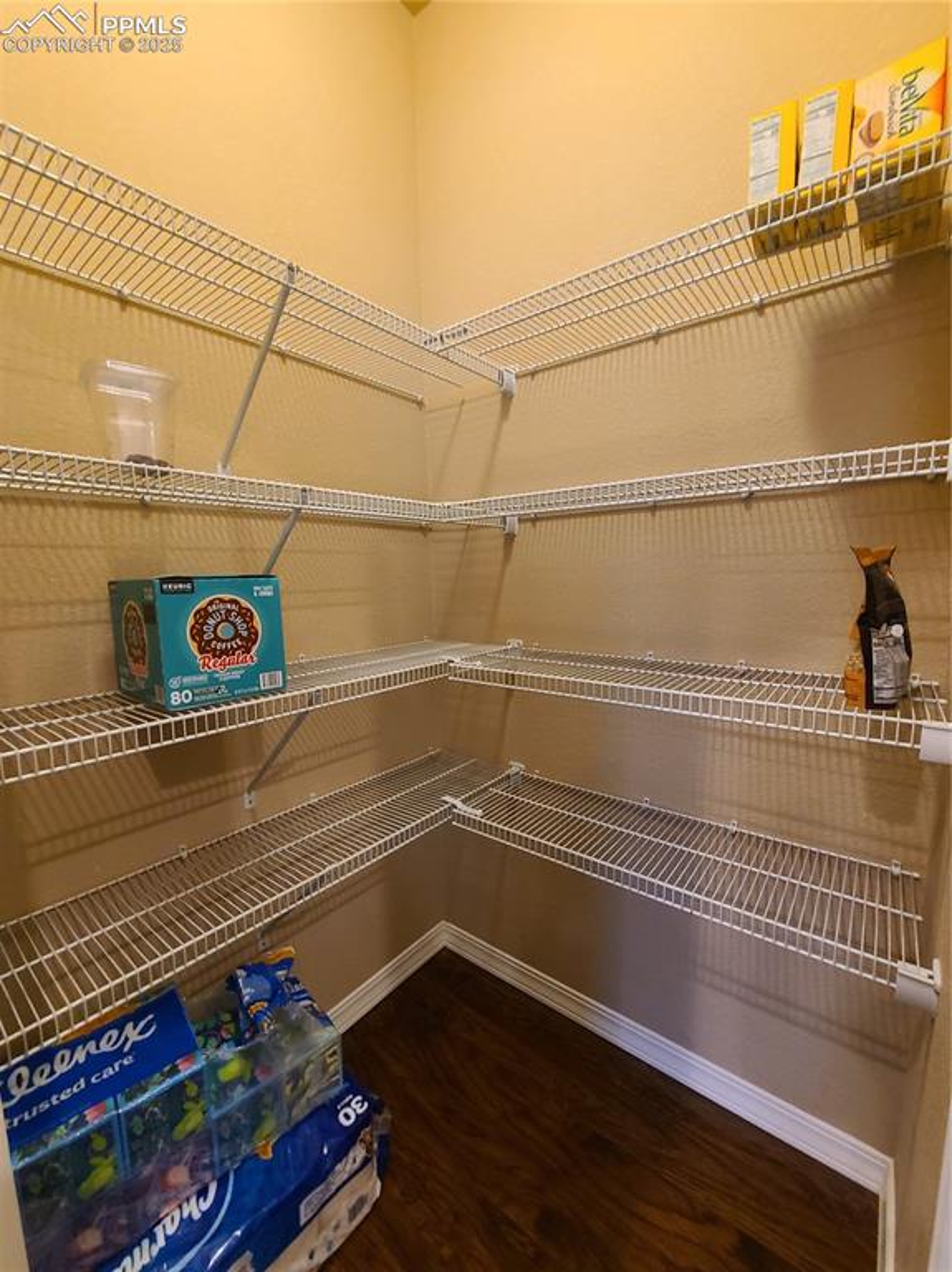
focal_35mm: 13
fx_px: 477
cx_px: 476
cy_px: 636
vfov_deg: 106.2
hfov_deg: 89.9
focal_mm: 2.2
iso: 320
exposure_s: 1/30
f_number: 2.2
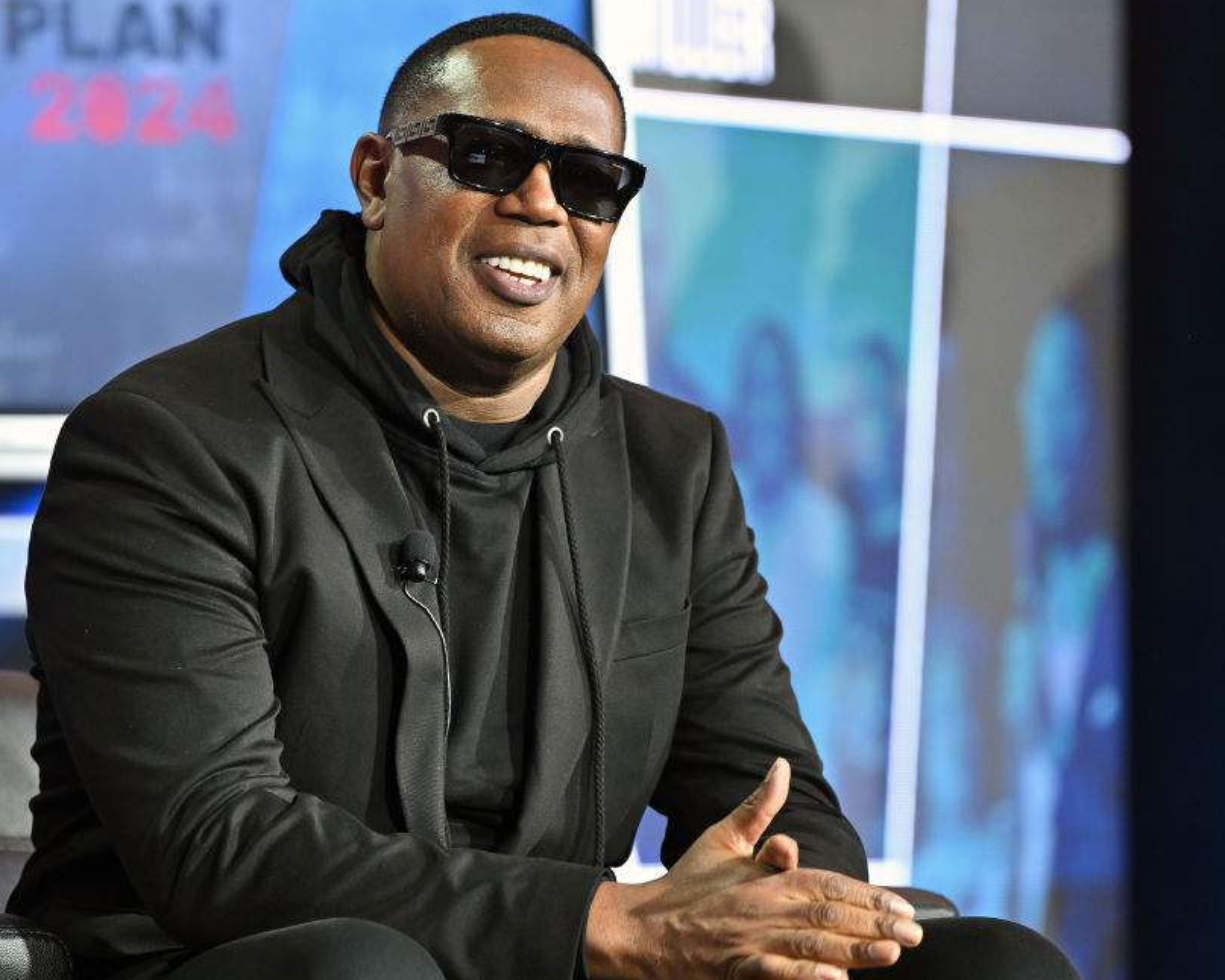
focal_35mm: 357
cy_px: 510
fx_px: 12946
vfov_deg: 4.3
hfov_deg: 5.4
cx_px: 509
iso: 800
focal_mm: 200
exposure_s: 1/160
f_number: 2.8
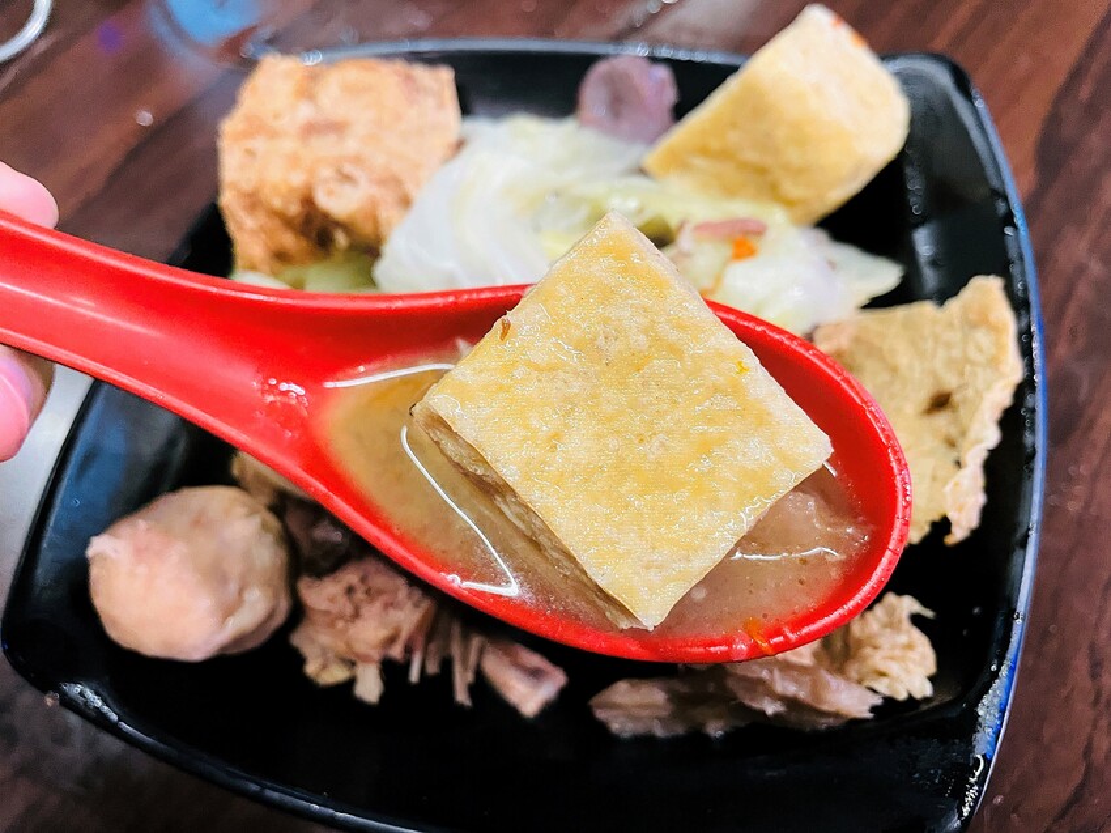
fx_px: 834
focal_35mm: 26
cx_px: 556
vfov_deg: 53.0
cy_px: 416
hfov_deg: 67.3
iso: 400
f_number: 1.6
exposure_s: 1/60
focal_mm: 4.2
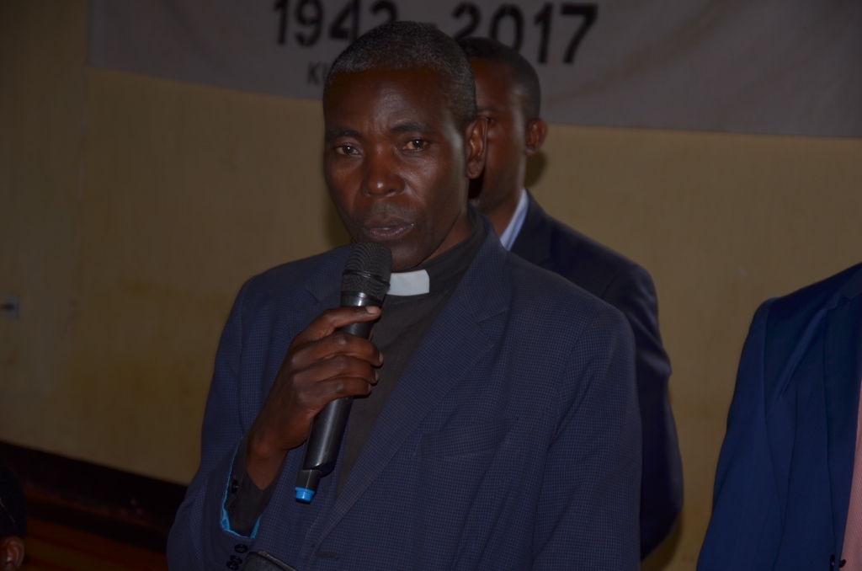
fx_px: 2509
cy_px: 286
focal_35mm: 105
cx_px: 431
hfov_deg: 19.5
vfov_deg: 13.0
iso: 100
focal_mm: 70
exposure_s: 1/50
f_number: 5.6
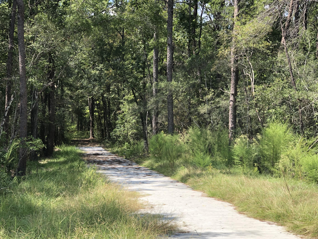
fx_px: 560
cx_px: 151
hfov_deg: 31.7
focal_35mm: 61
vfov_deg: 24.0
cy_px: 126
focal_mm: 6.6
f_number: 2.8
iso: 20
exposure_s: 1/217
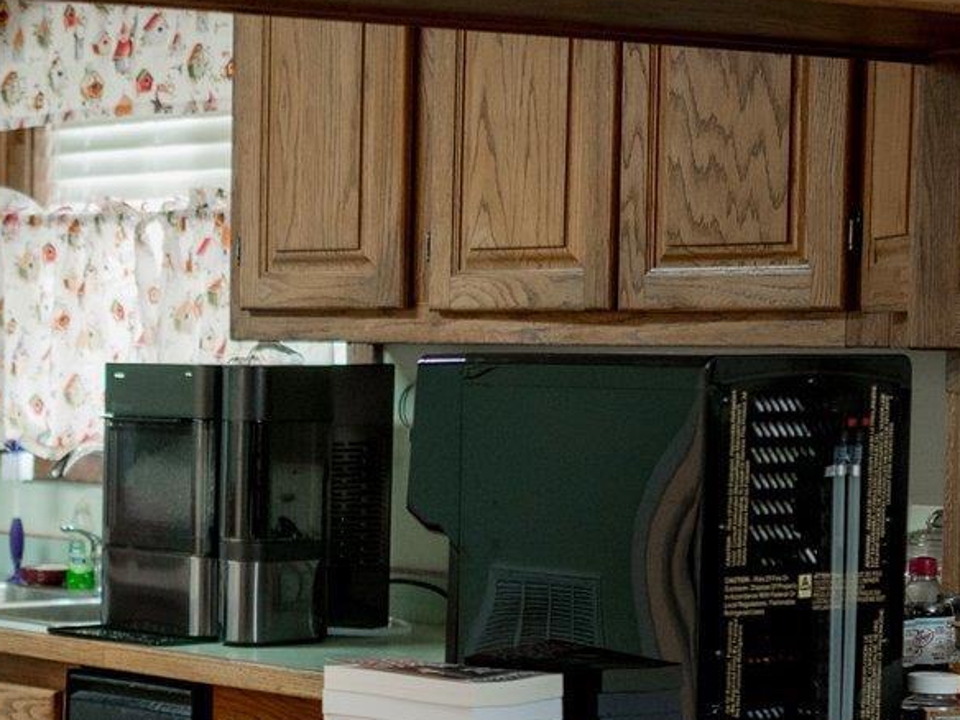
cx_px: -228
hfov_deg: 16.0
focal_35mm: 118
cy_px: 598
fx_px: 3272
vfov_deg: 12.5
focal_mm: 35
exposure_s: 1/125
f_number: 1.8
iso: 1000
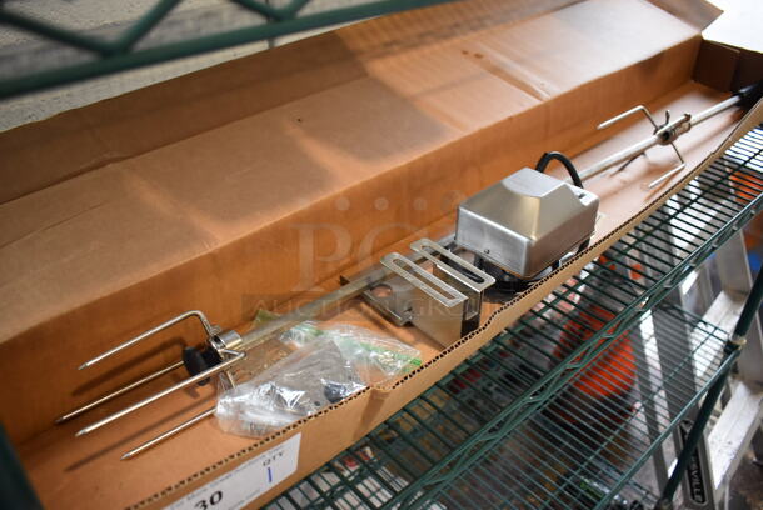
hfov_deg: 61.9
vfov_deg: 43.7
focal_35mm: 30
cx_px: 382
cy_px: 255
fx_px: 636
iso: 1100
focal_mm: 20
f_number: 3.5
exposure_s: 1/125
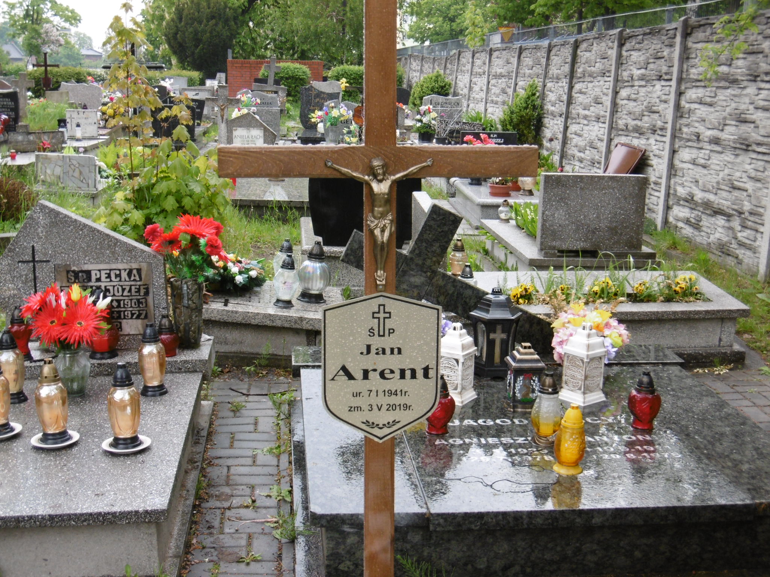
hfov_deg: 37.5
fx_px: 1134
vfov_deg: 28.6
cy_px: 288
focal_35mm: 51
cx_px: 385
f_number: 4
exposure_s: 1/60
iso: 100
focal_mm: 9.2
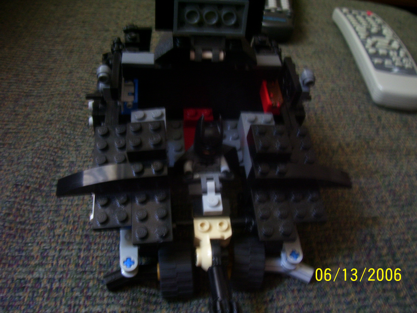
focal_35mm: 34
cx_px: 208
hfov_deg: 54.0
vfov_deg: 41.8
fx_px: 410
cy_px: 156
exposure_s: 1/8
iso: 160
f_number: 2.7
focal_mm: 5.6
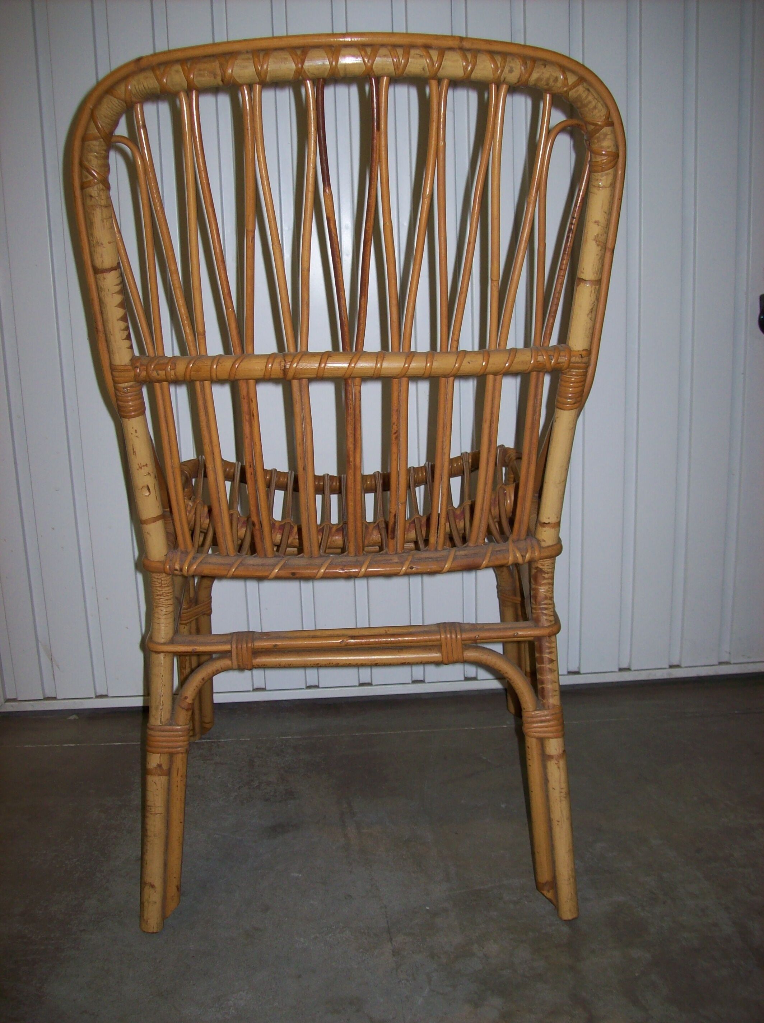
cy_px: 512
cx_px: 382
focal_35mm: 36
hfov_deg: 39.6
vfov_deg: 51.4
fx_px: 1062
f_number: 2.7
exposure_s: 1/64
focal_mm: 6
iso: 80
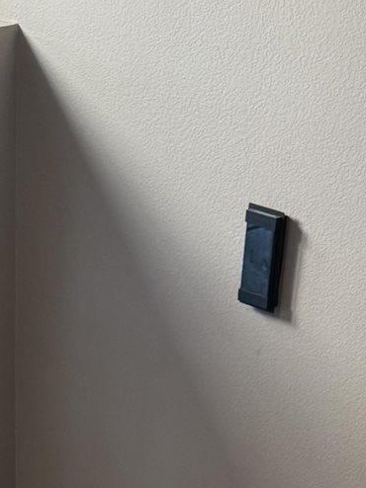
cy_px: 1005
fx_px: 1580
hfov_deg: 13.2
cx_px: 118
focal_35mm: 112
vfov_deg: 14.4
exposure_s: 1/109
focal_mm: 6.76
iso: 200
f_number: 1.78
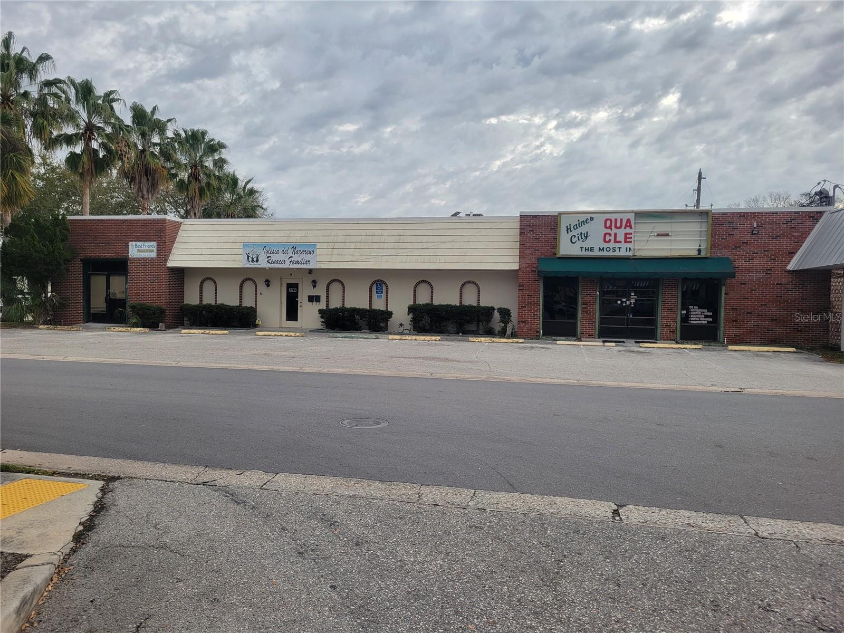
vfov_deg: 53.1
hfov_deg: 67.3
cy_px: 316
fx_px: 634
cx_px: 422
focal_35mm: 26
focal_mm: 5.4
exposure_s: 1/1723
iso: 40
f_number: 1.8
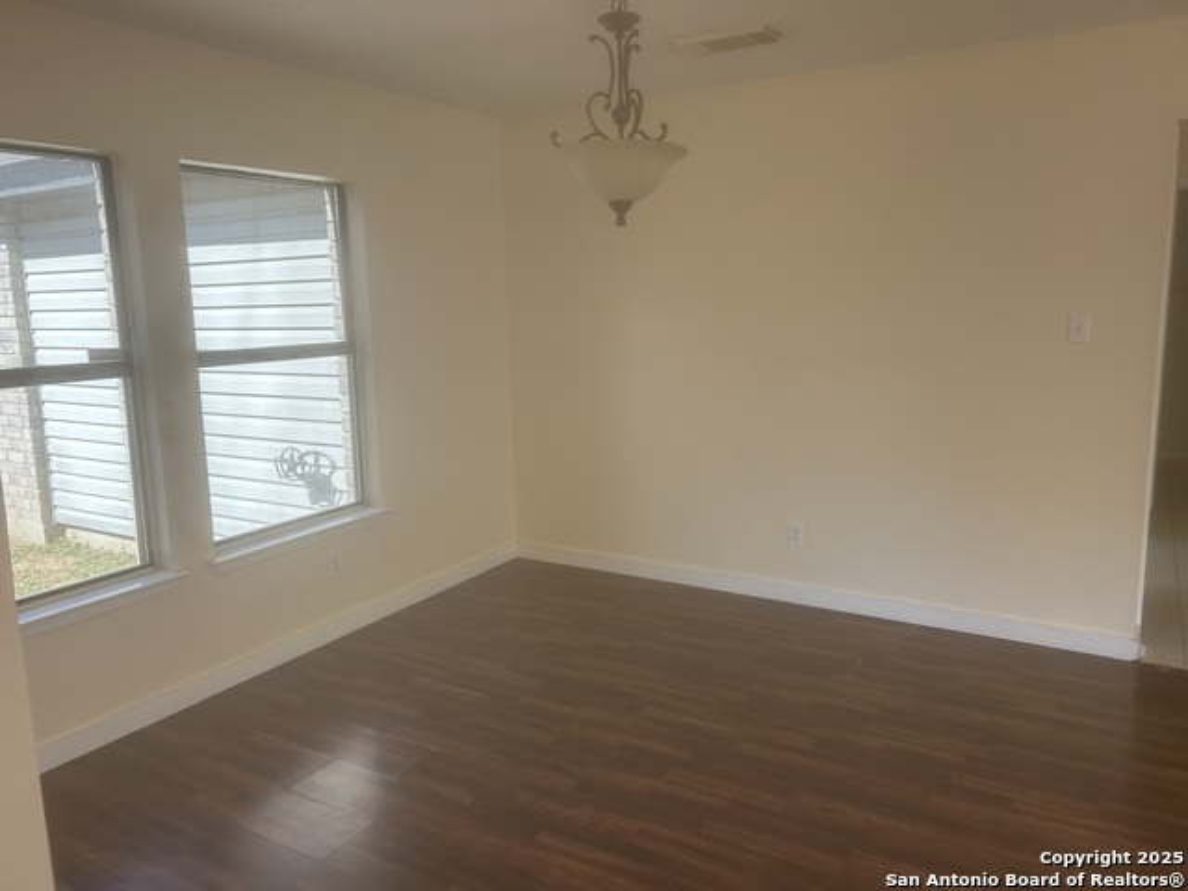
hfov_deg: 67.3
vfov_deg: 53.1
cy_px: 446
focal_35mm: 26
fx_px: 892
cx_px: 594
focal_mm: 5.7
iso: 50
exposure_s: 1/121
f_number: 1.5
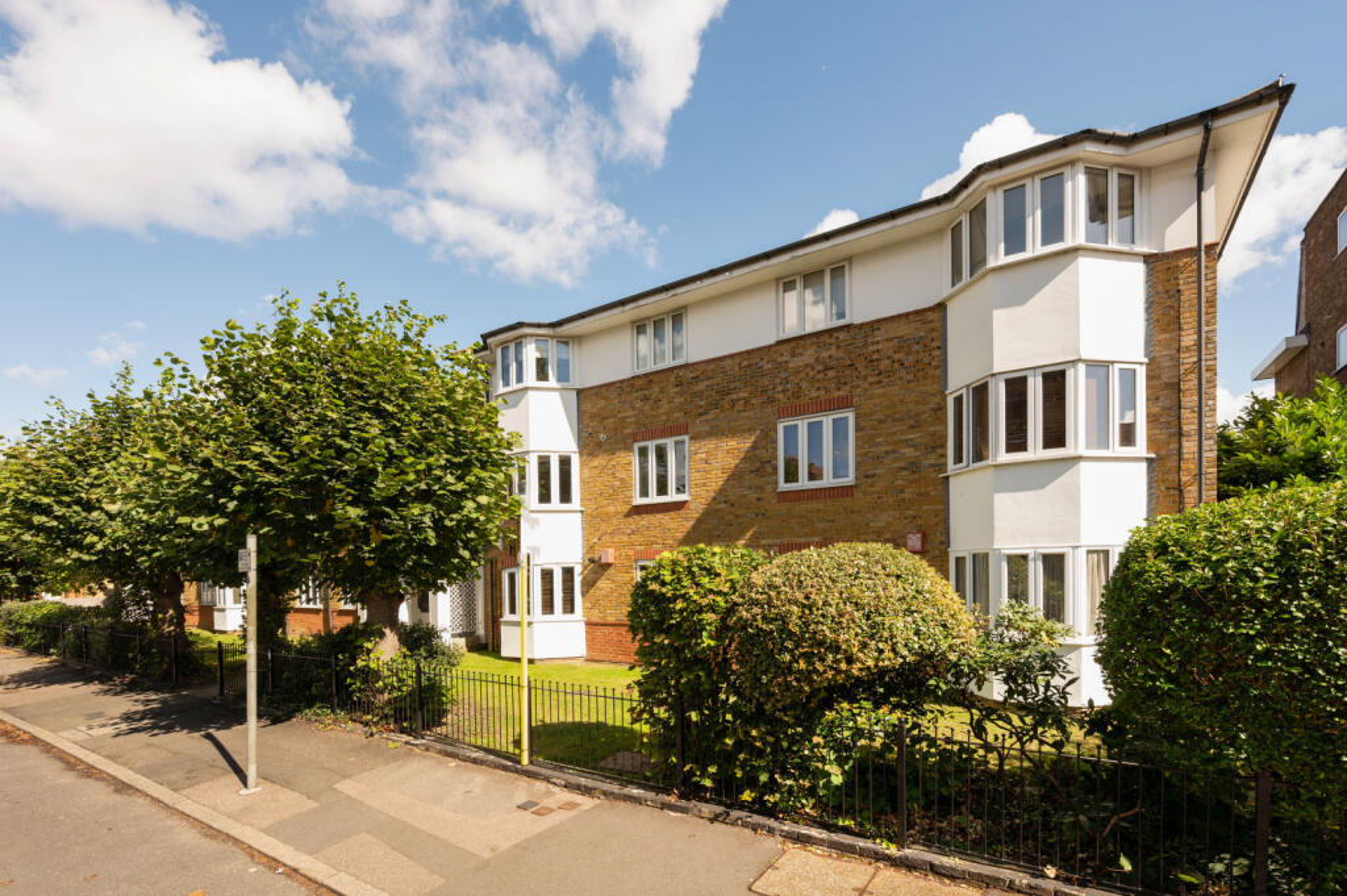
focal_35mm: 14
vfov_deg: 81.1
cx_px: 674
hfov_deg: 104.3
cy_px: 448
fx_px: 523
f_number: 8
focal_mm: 14
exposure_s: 1/500
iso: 400
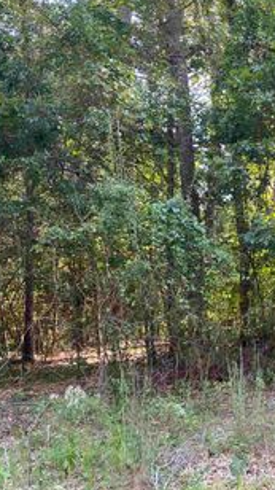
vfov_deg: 44.6
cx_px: 329
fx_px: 597
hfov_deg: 23.7
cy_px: 238
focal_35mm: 46
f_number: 1.8
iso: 80
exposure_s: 1/121
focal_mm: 4.25
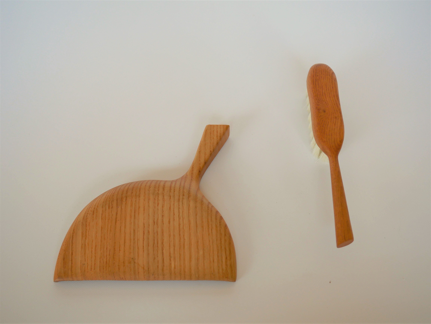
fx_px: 498
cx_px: 216
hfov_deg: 46.8
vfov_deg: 36.0
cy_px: 162
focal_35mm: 40
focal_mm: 20
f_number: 2.5
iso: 200
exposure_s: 1/200
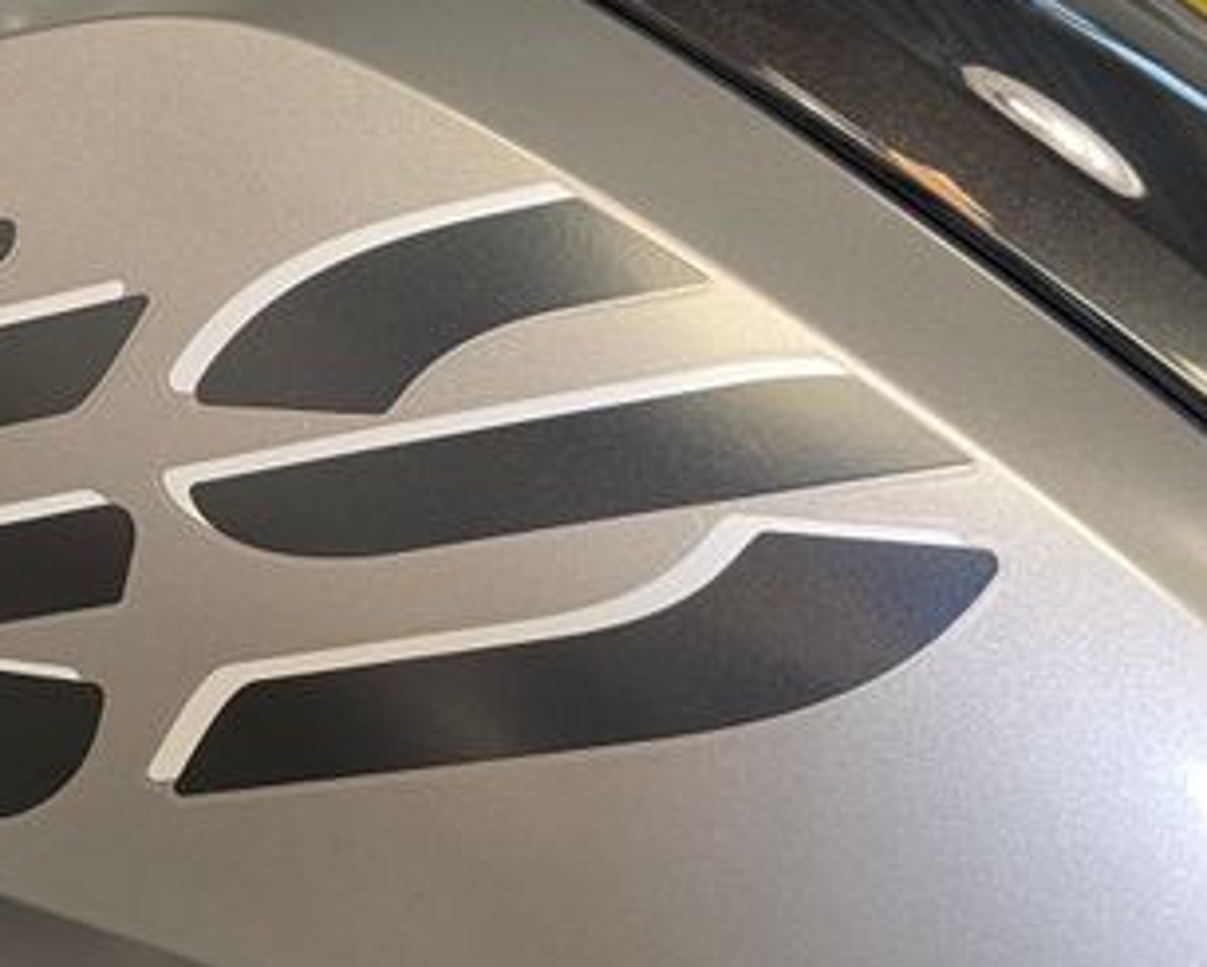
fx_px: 1894
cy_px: 482
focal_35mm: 53
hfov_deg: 33.2
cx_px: 83
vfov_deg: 28.6
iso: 100
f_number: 1.6
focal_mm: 4.2
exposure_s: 1/50
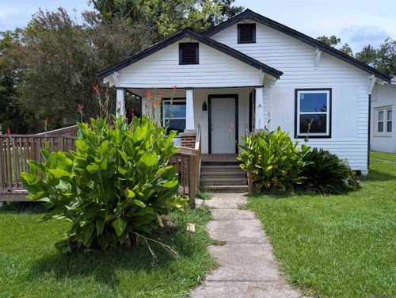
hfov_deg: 71.5
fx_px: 275
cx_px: 198
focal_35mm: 24
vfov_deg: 56.9
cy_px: 149
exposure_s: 1/2096
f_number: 1.7
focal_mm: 4.53
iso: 28
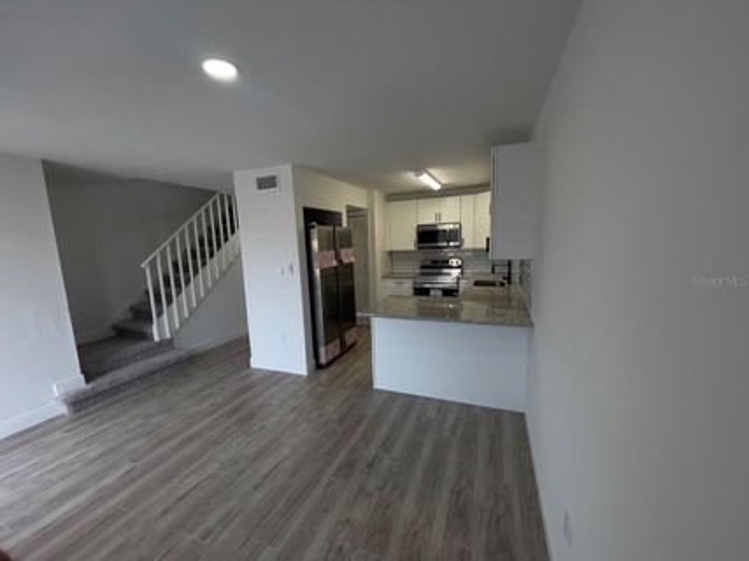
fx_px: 281
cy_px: 280
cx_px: 374
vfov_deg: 89.9
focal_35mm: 13
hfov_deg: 106.2
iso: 64
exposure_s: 1/120
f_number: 2.4
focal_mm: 1.54
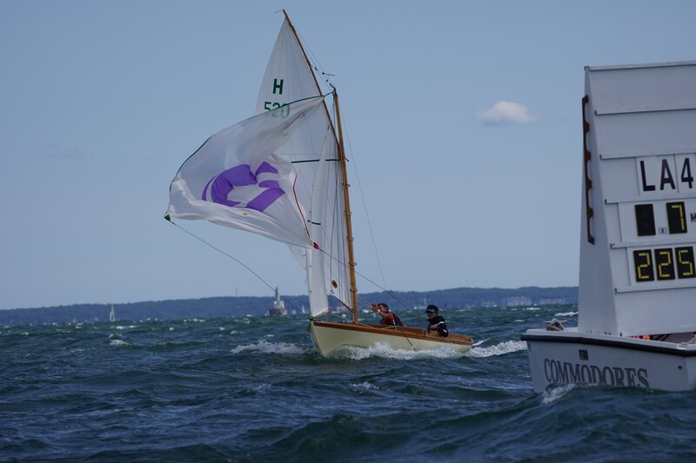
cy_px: 232
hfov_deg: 9.2
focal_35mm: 225
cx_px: 348
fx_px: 4349
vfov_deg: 6.1
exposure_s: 1/1250
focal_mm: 150
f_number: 5
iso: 100
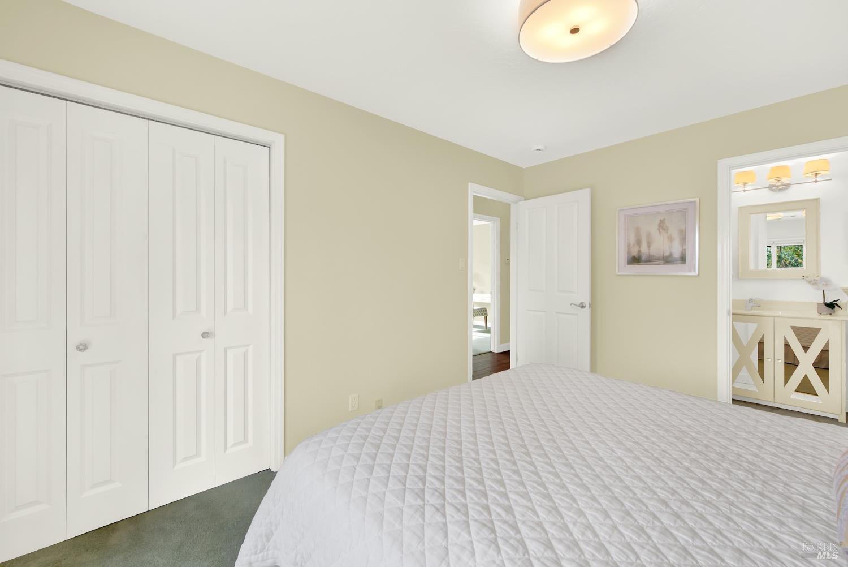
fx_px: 330
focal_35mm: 14
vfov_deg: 81.3
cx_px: 424
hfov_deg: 104.2
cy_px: 284
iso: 100
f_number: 14
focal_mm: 14
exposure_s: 1/5
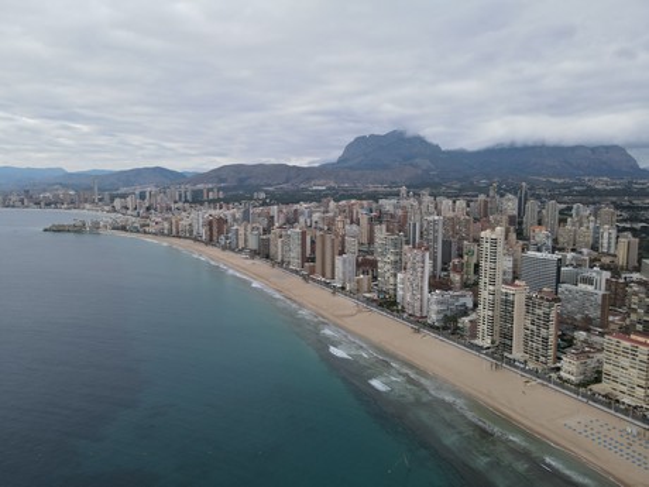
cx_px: 324
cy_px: 244
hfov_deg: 71.6
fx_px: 450
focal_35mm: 24
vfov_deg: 56.8
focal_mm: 4.5
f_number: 2.8
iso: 100
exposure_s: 1/250
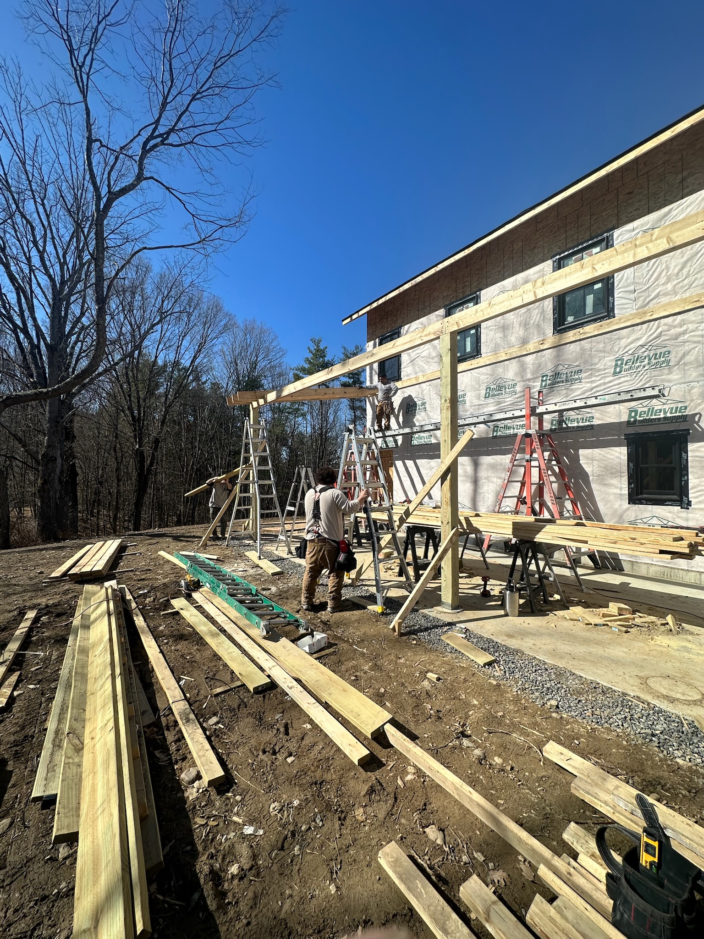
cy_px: 470
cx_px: 352
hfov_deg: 85.7
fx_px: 380
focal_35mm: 14
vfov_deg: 102.1
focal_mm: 2.22
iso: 50
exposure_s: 1/2882
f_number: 2.2
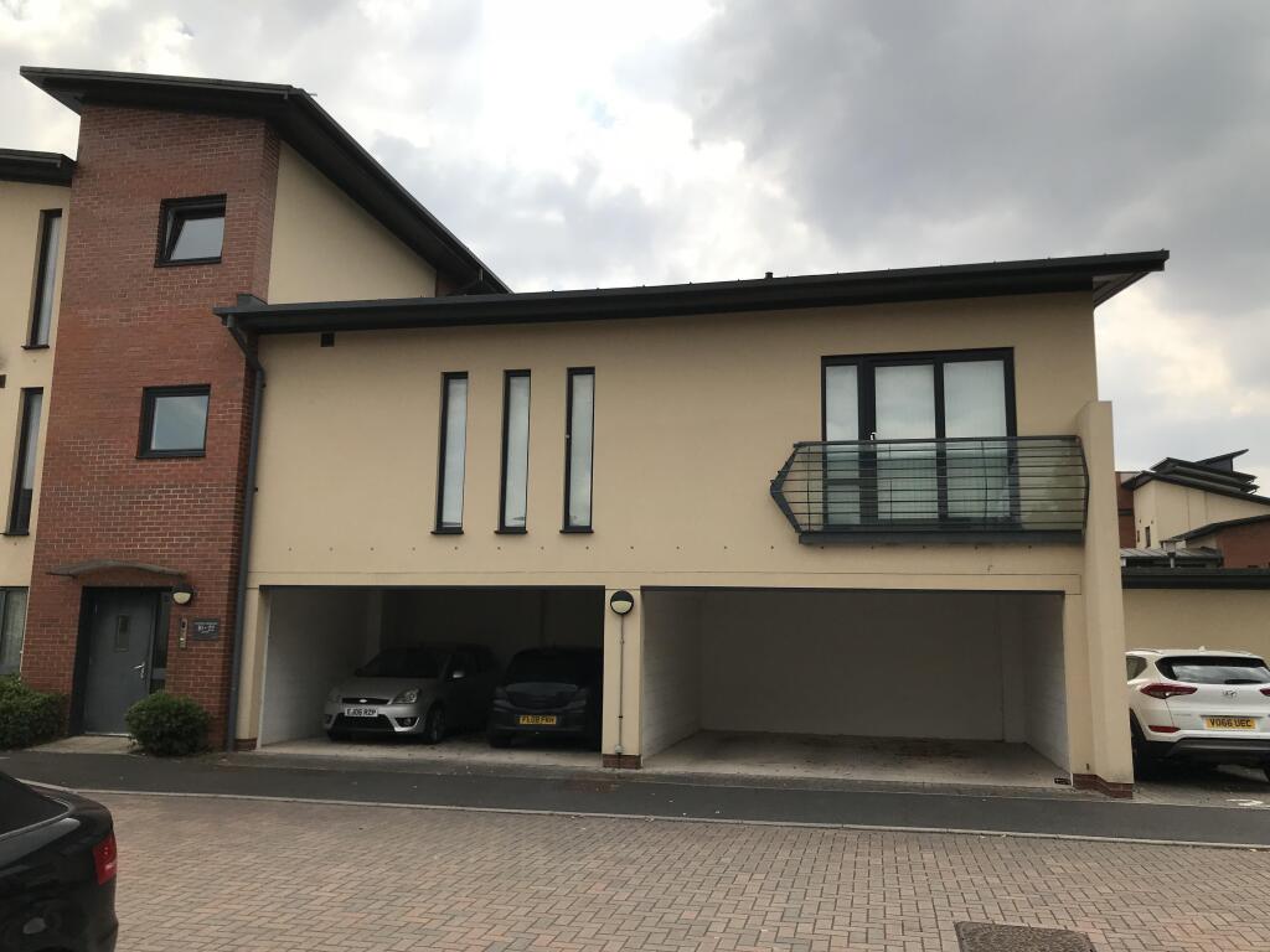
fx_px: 1027
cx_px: 635
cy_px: 476
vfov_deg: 49.7
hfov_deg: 63.4
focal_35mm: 28
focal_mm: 3.99
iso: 20
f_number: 1.8
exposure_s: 1/2817
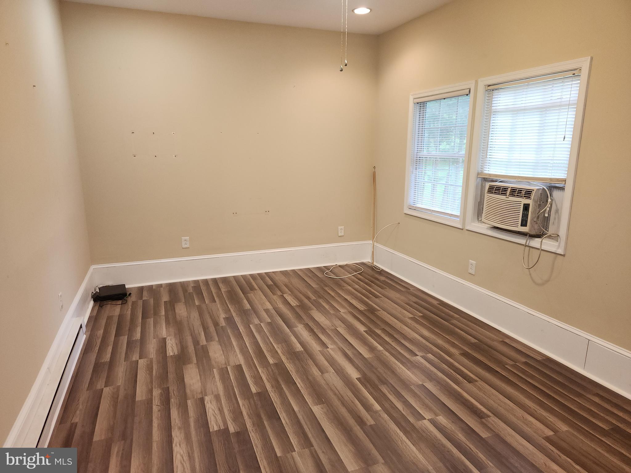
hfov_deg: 73.9
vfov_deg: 58.9
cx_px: 316
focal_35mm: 23
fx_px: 419
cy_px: 236
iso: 100
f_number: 1.8
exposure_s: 1/40
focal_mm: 5.4
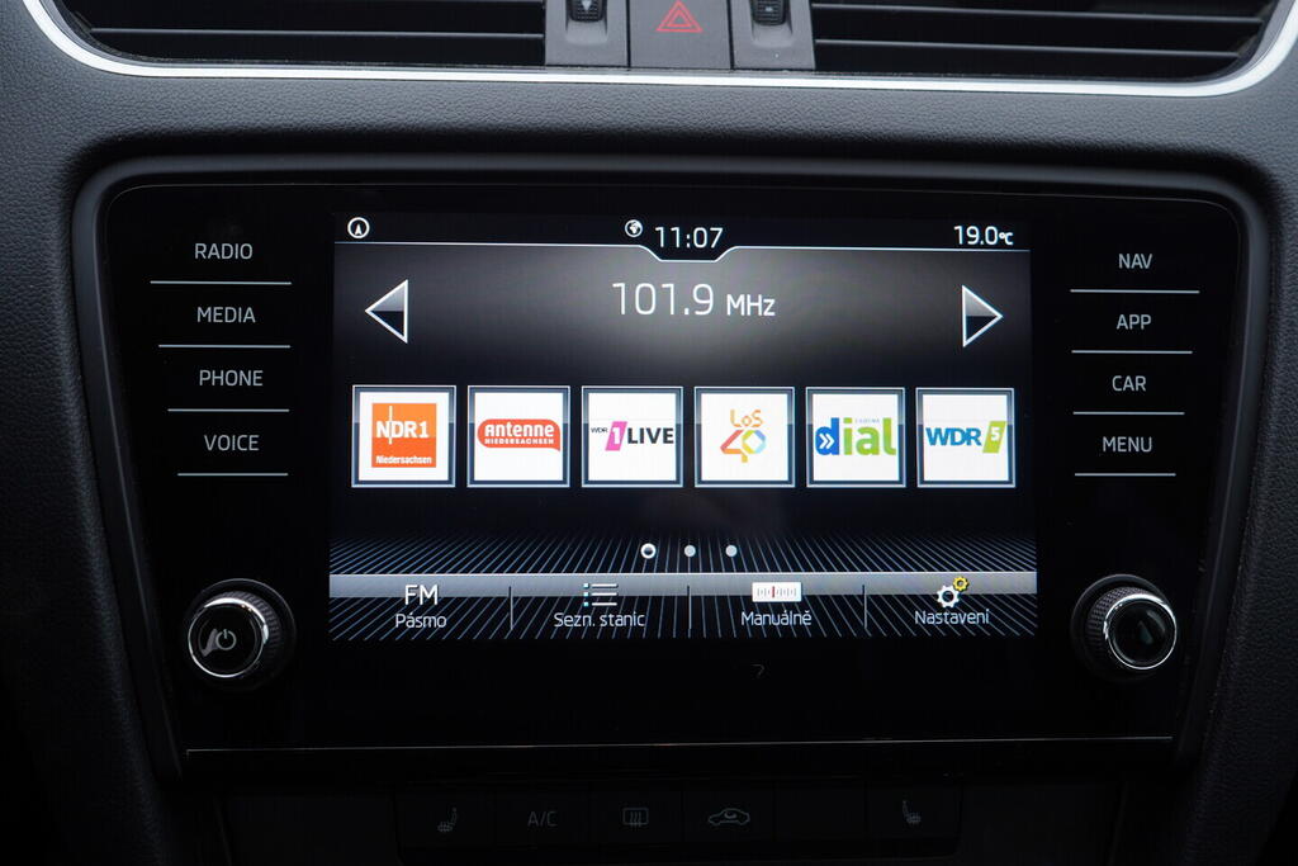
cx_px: 649
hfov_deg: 53.1
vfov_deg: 36.9
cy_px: 433
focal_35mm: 36
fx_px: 1298
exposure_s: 1/60
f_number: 3.5
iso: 125
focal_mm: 24
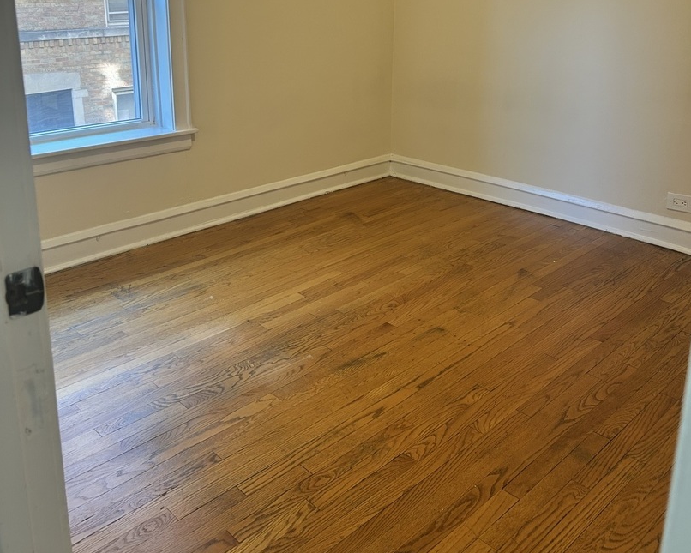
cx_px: 346
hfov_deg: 52.8
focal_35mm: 34
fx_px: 695
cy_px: 159
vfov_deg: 42.4
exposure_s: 1/60
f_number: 1.5
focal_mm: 5.7
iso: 100
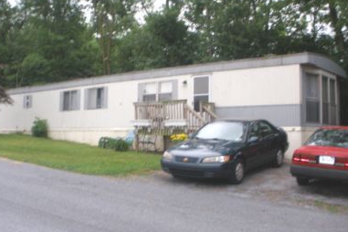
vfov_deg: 30.5
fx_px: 425
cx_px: 169
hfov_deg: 44.5
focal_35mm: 44
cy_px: 97
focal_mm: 6.3
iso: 80
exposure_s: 1/40
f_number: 3.5
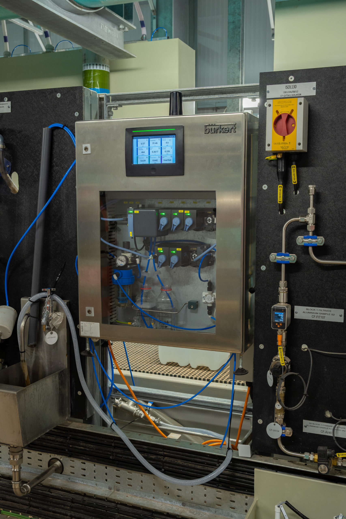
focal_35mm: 38
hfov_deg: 35.1
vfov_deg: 50.7
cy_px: 260
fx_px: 548
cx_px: 173
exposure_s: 1/10
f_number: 8
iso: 400
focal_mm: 38
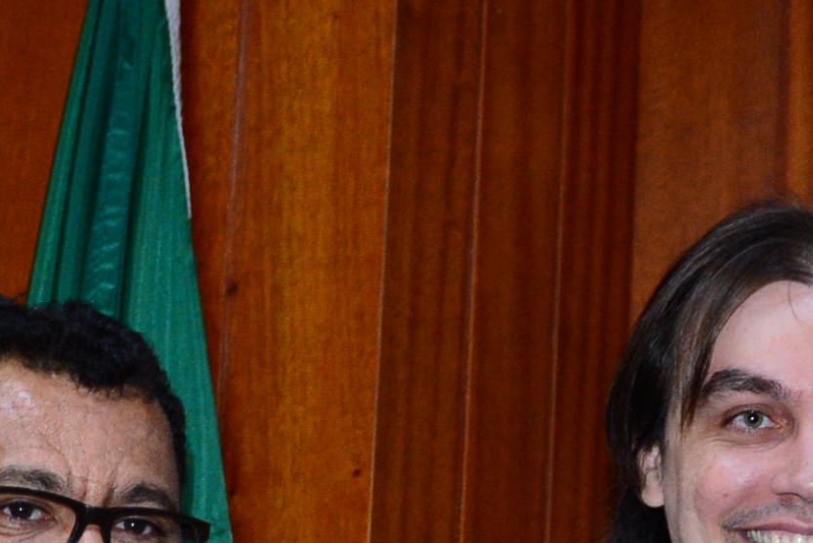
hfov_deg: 9.7
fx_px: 4766
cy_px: 880
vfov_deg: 6.4
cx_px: 784
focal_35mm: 211
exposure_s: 1/125
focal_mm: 58
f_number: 5
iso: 2500
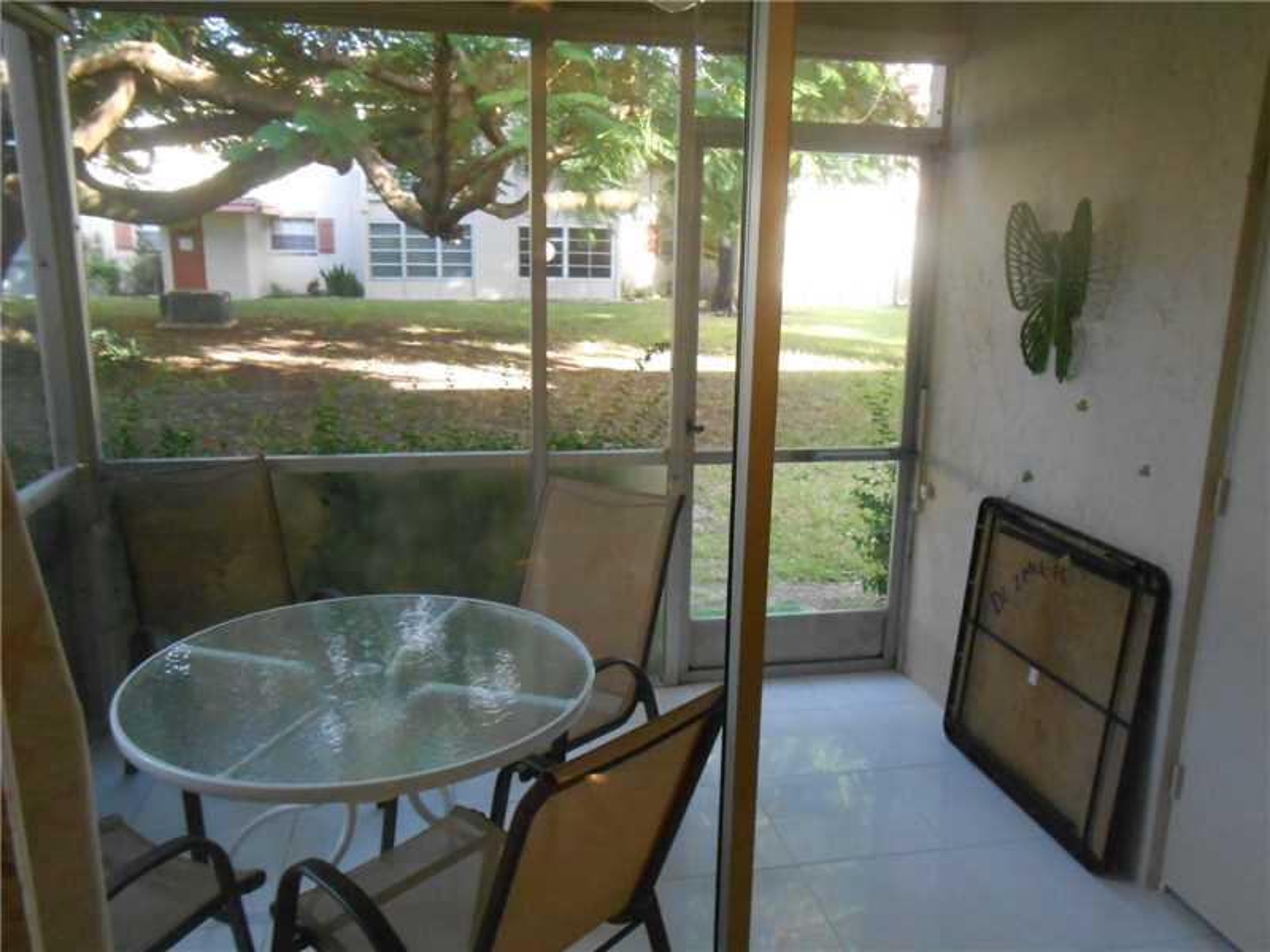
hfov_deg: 67.3
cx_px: 635
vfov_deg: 53.1
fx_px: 954
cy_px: 476
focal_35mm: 26
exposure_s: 1/125
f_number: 3.5
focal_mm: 4.6
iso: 800
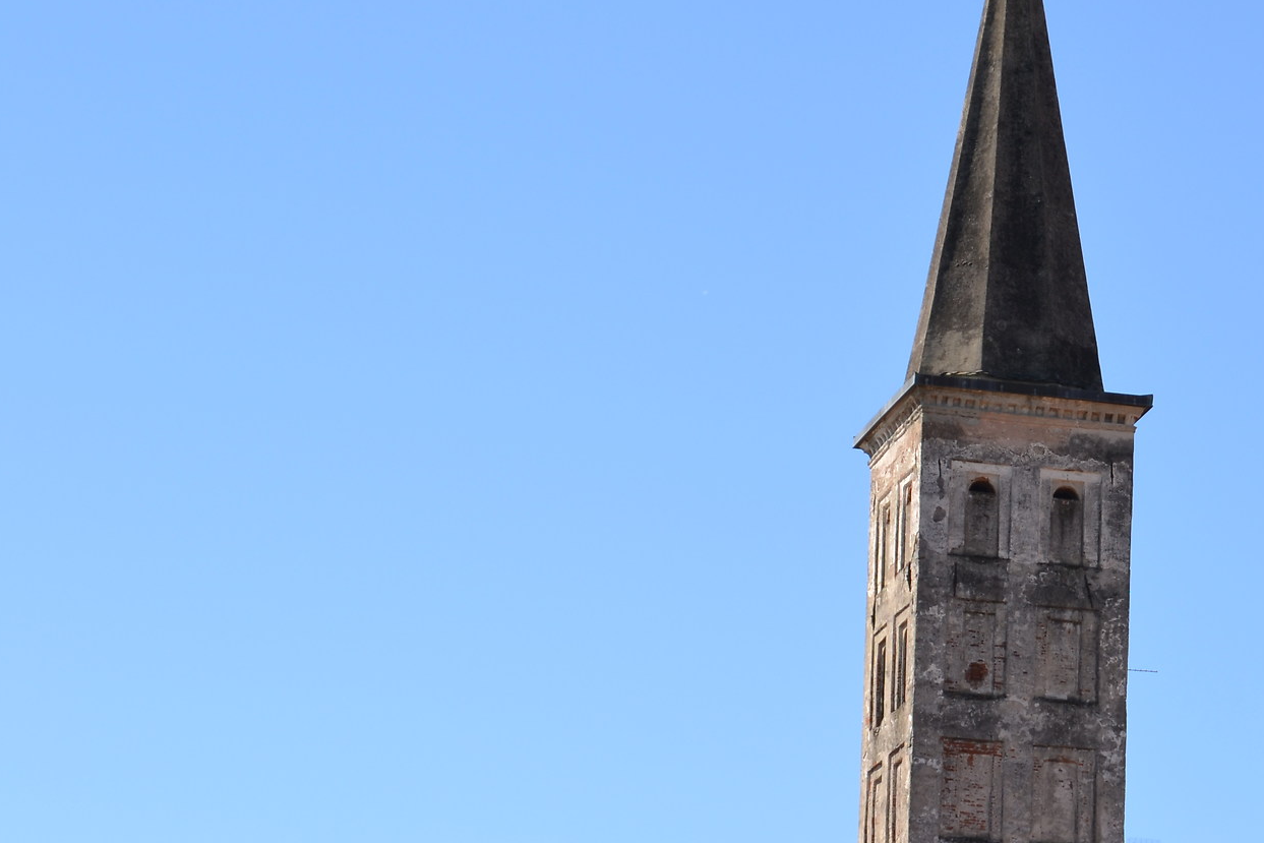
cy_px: 509
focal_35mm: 139
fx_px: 4881
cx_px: 1132
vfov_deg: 9.9
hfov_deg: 14.6
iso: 100
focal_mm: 48
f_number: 7.1
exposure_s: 1/200
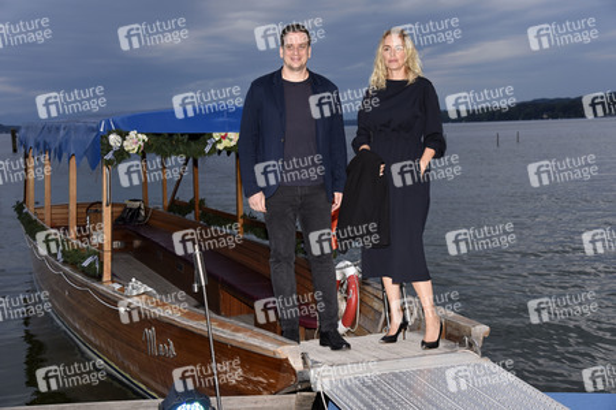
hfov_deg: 39.6
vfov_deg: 27.0
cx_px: 308
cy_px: 205
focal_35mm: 50
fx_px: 855
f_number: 6.3
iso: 1250
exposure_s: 1/160
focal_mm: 50
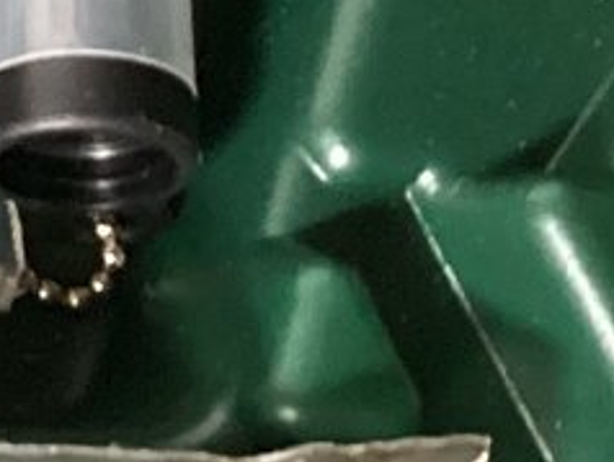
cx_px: -1258
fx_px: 3498
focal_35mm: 197
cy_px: -112
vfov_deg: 7.5
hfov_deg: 8.4
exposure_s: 1/40
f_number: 2.4
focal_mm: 3.3
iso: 400
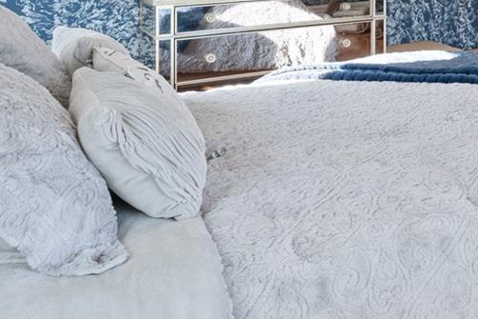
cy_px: -99
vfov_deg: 21.4
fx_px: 757
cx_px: 723
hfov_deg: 25.8
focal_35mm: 57
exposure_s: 1/6
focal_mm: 14
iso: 250
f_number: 10
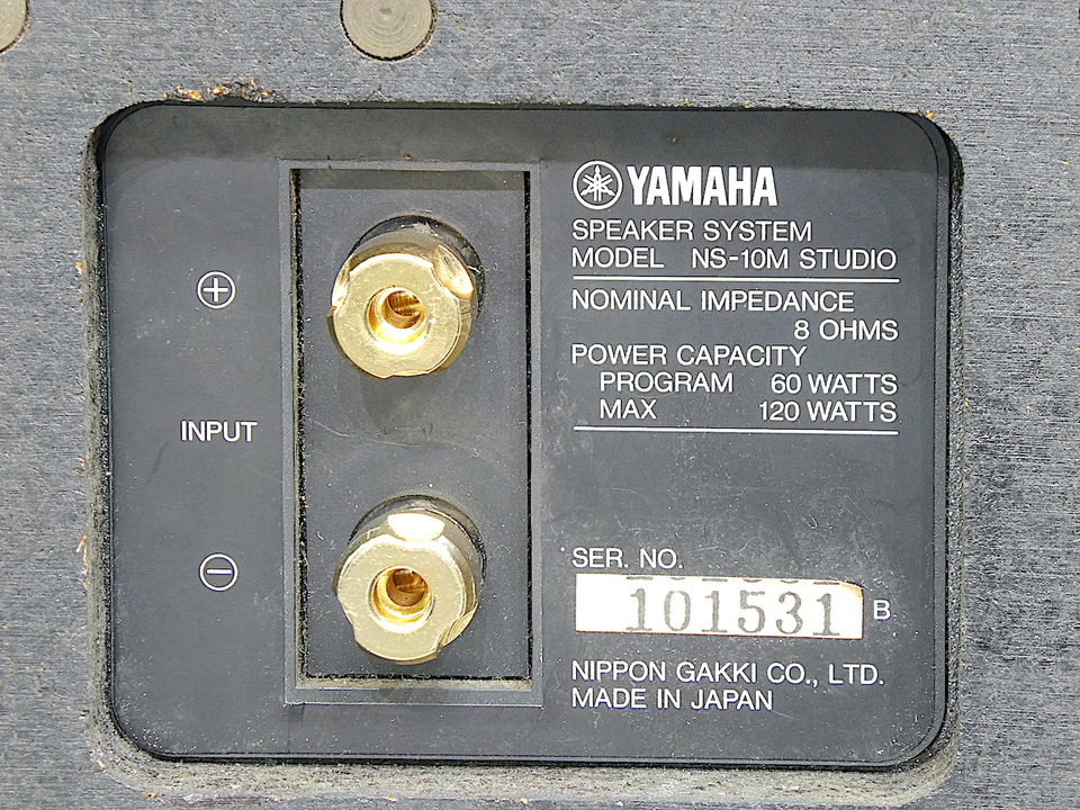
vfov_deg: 8.0
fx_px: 5772
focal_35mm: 185
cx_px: 540
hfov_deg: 10.7
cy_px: 405
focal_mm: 33.2
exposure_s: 1
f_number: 5.6
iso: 200
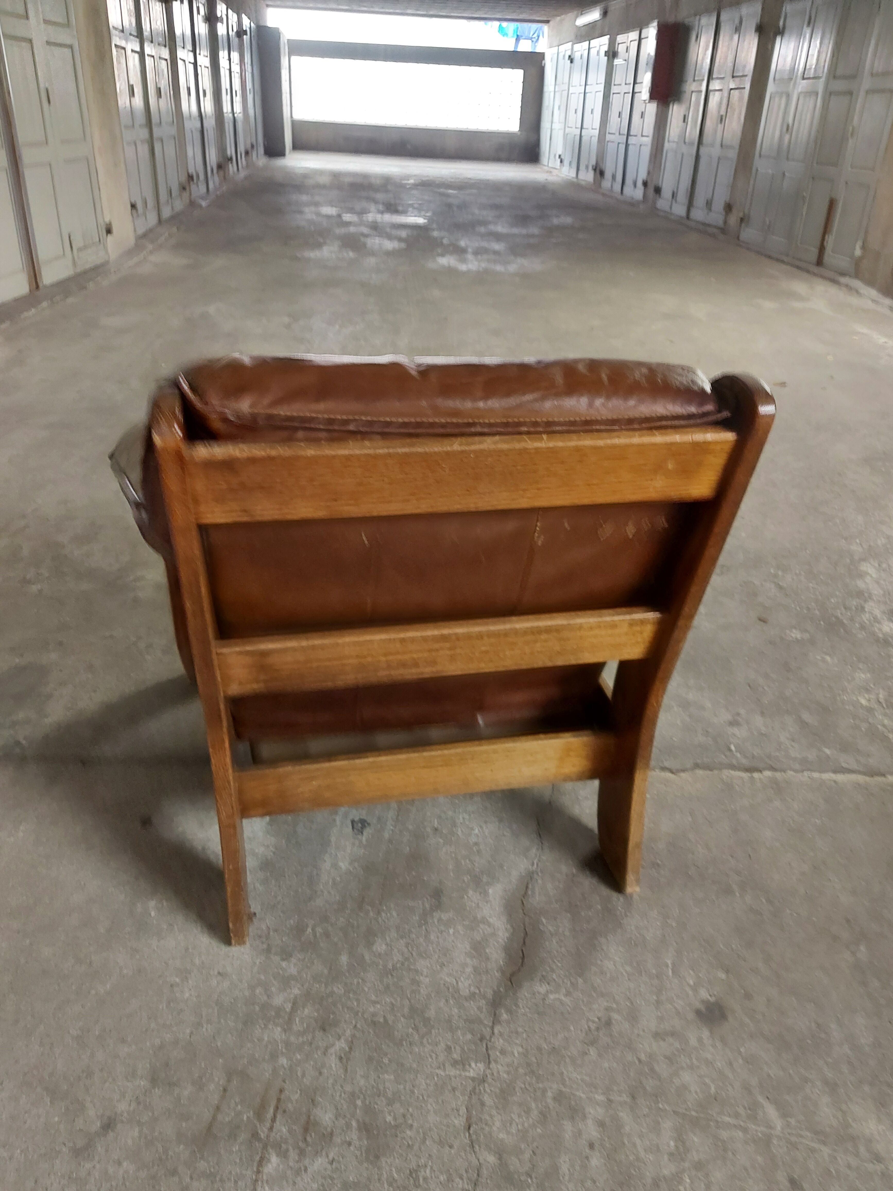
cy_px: 596
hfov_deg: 56.8
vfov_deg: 71.6
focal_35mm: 24
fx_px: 826
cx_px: 446
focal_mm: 5.23
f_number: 1.8
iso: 500
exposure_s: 1/25
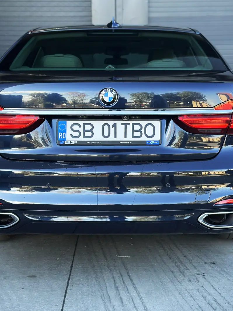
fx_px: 583
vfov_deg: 29.8
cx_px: 121
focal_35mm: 65
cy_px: 157
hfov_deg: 22.6
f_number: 1.78
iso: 80
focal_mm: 6.86
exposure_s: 1/341
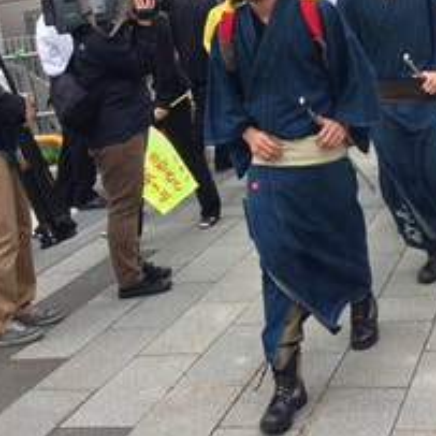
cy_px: 69
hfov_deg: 24.7
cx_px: 329
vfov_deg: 24.5
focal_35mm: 69
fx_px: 983
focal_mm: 4.13
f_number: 2.4
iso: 50
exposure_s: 1/256
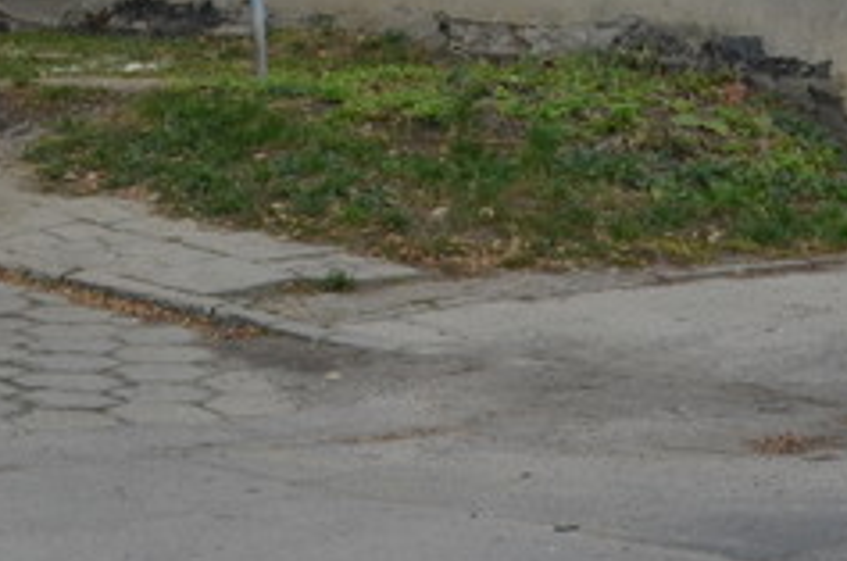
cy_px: -322
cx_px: 1201
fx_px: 3499
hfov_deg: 13.2
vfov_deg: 8.9
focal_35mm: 149
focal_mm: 26
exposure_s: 1/200
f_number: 8
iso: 200
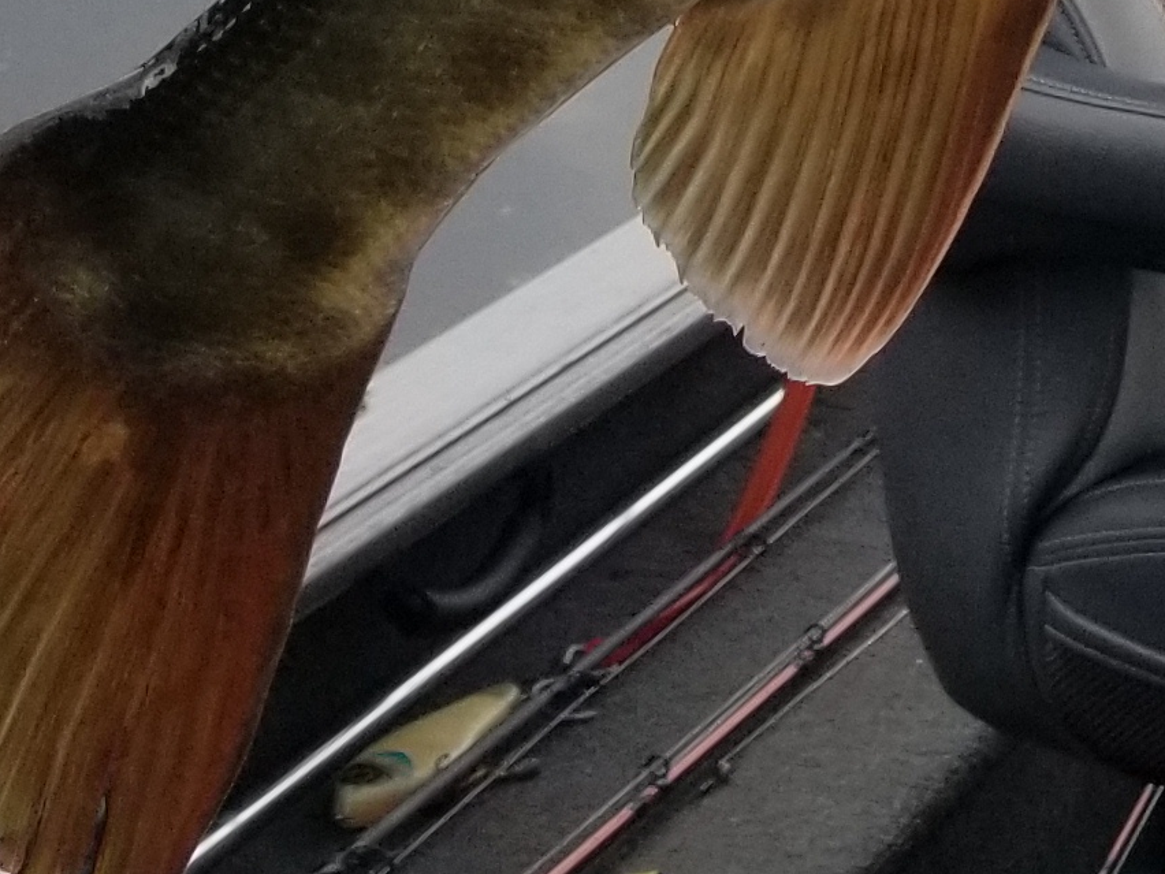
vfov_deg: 11.2
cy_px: -702
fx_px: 4140
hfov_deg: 14.5
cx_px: 1944
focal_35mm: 123
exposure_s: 1/1368
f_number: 1.7
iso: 50
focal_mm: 4.25
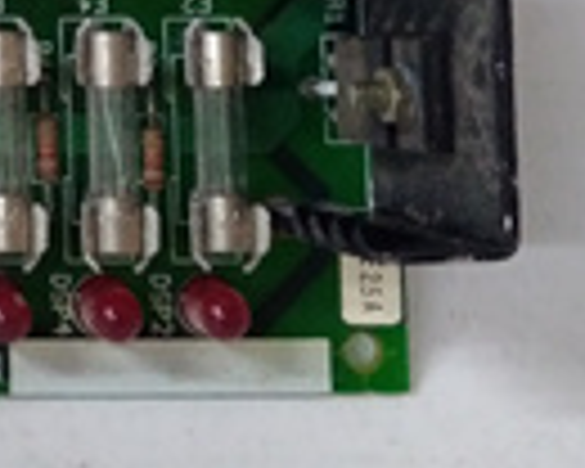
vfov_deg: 14.3
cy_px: -223
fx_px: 1749
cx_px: -194
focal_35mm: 101
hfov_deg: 17.7
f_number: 2
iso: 636
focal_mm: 3.79
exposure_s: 1/33
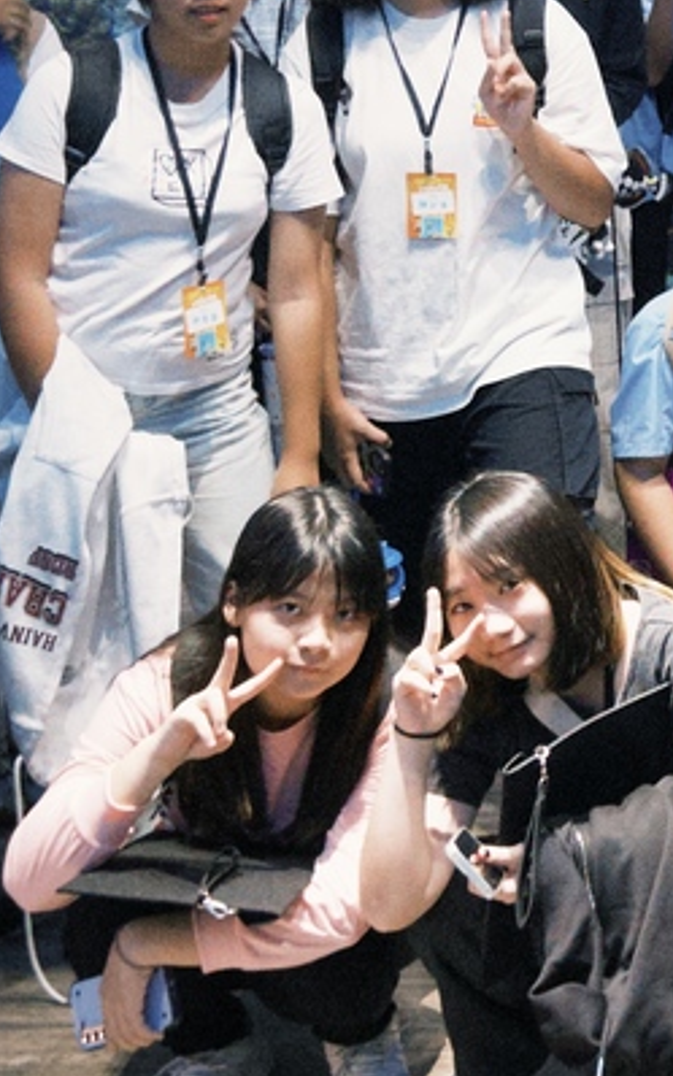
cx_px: 1032
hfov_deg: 14.6
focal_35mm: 83
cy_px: 195
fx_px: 2434
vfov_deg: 24.5
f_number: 1.5
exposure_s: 1/60
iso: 400
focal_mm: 5.7
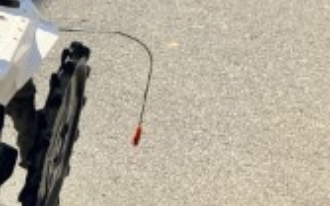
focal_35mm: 114
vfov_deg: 11.4
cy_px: 48
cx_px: -287
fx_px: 1024
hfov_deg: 15.4
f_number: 1.8
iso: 32
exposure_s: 1/1736
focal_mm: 3.99
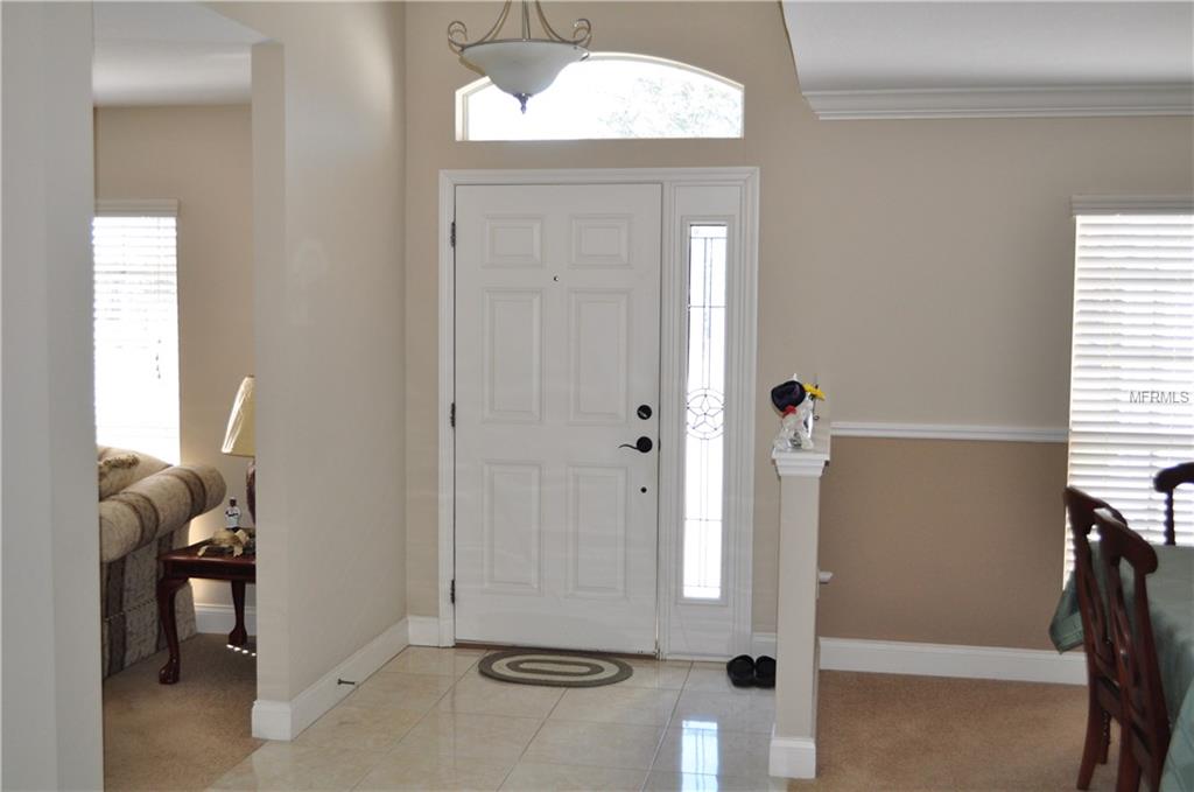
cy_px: 396
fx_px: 1291
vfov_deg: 34.1
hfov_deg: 49.6
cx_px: 597
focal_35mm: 39
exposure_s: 1/25
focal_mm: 26
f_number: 4.2
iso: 640
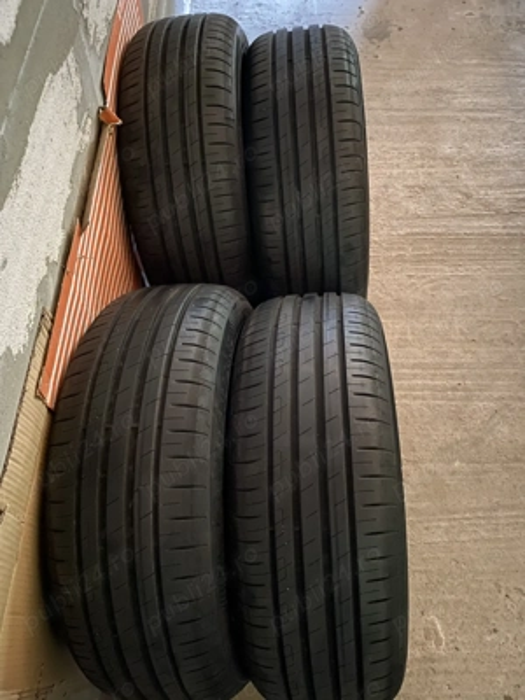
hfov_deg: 53.1
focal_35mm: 26
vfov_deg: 67.3
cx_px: 262
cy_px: 350
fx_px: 526
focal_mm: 4.25
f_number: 1.8
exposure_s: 1/8
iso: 800
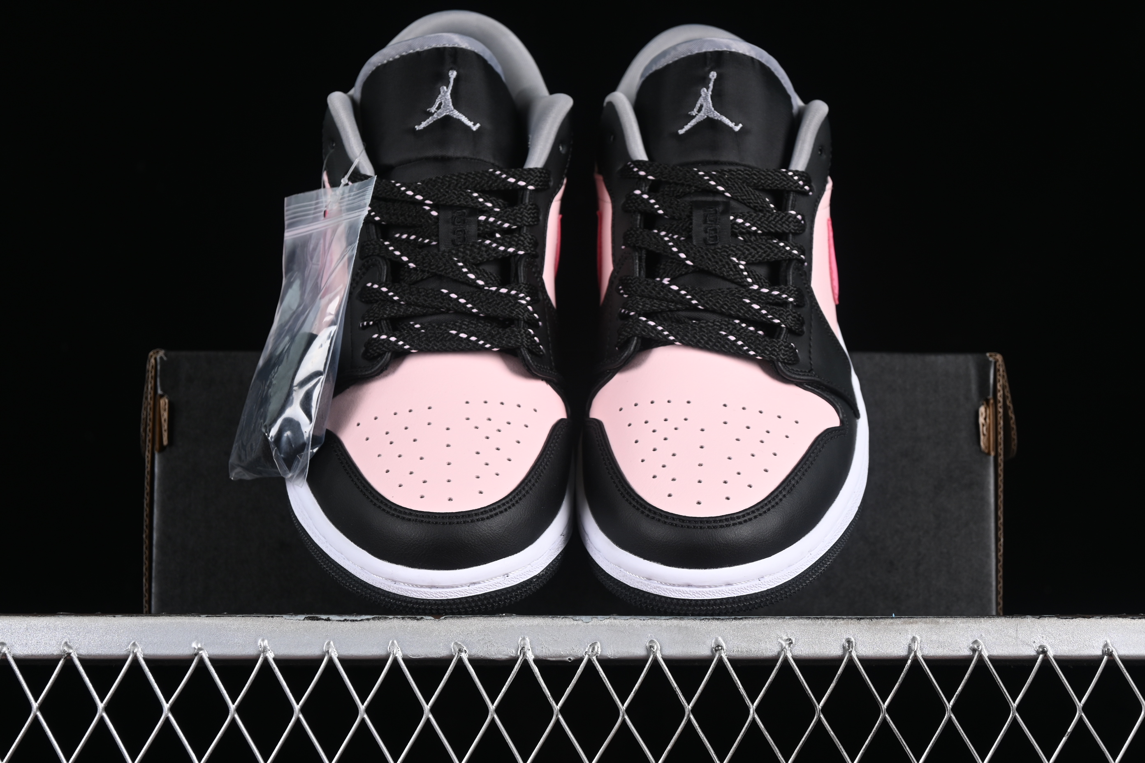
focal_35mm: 75
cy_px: 382
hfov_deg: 27.0
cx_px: 572
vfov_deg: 18.2
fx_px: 2385
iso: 160
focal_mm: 50
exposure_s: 1/80
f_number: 6.3
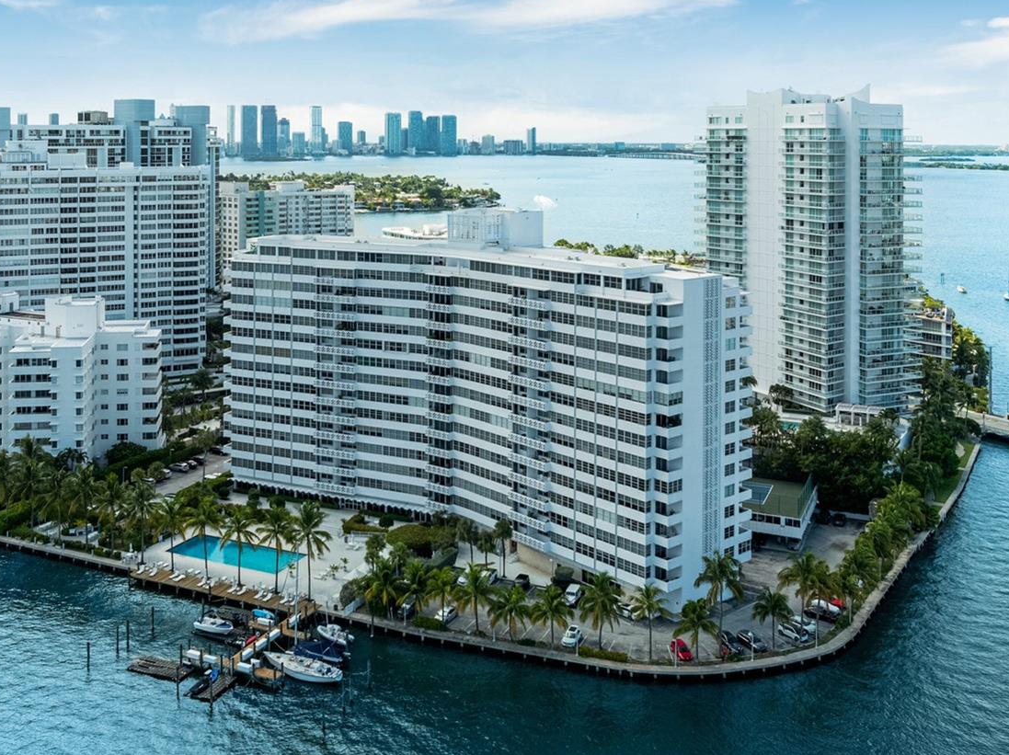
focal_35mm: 35
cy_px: 381
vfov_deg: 40.6
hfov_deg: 52.5
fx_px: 1019
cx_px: 433
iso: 100
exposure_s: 1/400
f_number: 5.6
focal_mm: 12.29
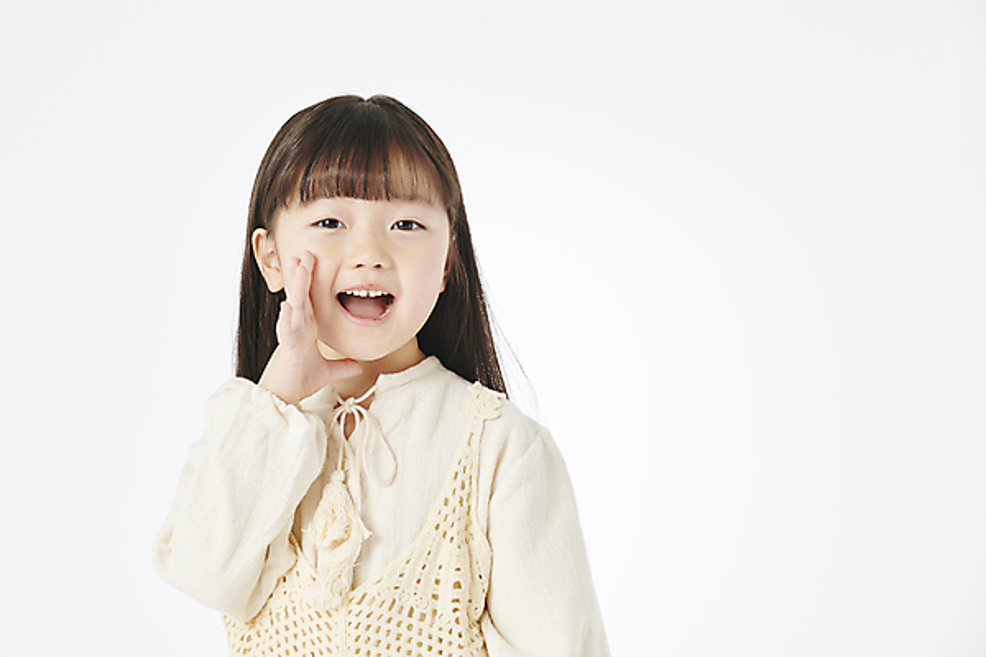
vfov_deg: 11.8
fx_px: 3177
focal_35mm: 116
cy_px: 328
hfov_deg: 17.6
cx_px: 493
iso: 160
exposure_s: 1/125
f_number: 8
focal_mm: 116
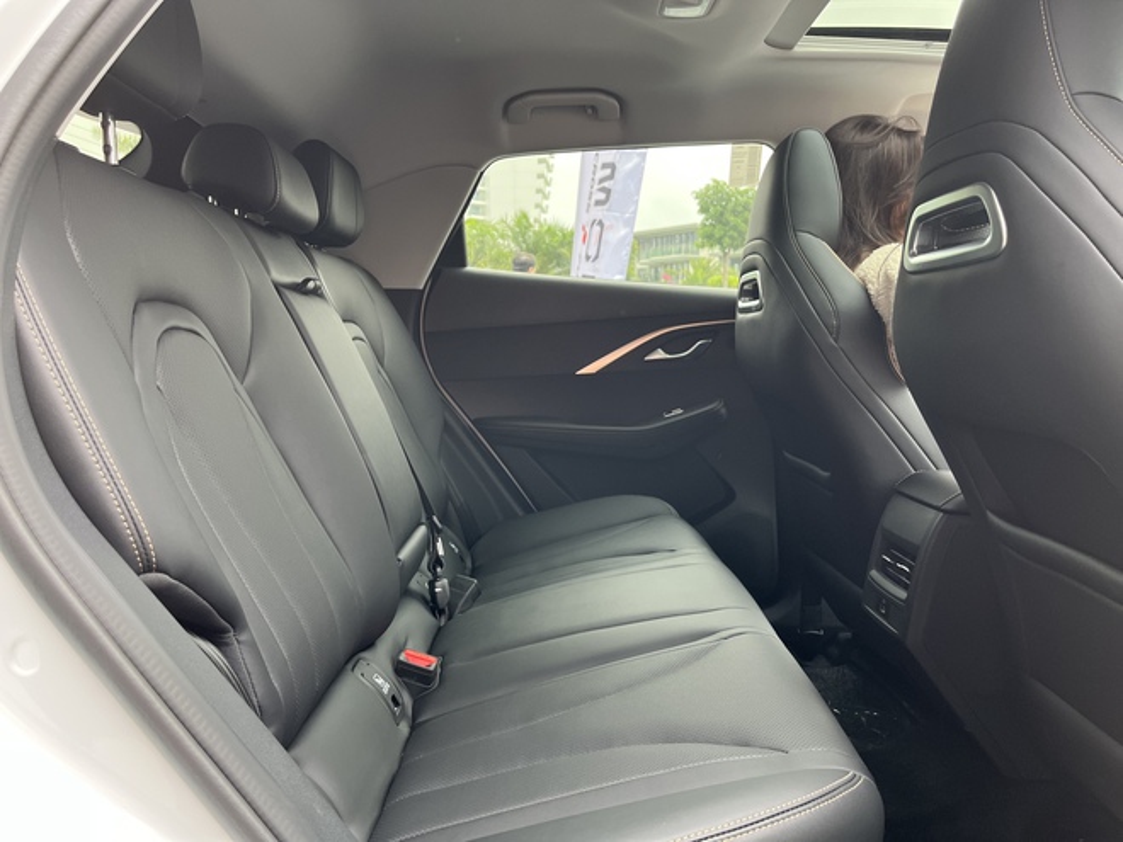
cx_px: 562
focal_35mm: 26
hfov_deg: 67.3
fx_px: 843
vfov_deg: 53.1
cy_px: 421
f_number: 1.6
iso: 125
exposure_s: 1/113
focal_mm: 5.1
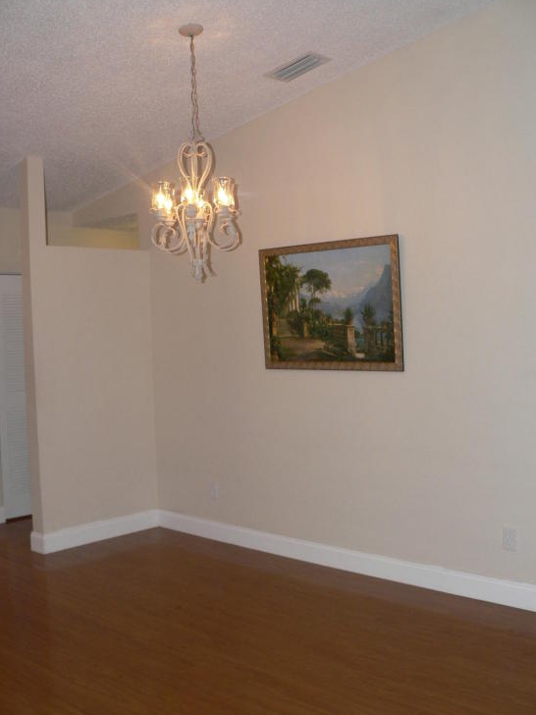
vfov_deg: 49.0
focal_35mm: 38
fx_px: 785
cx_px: 274
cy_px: 364
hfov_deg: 37.7
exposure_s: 1/60
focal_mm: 6
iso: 100
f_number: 3.3
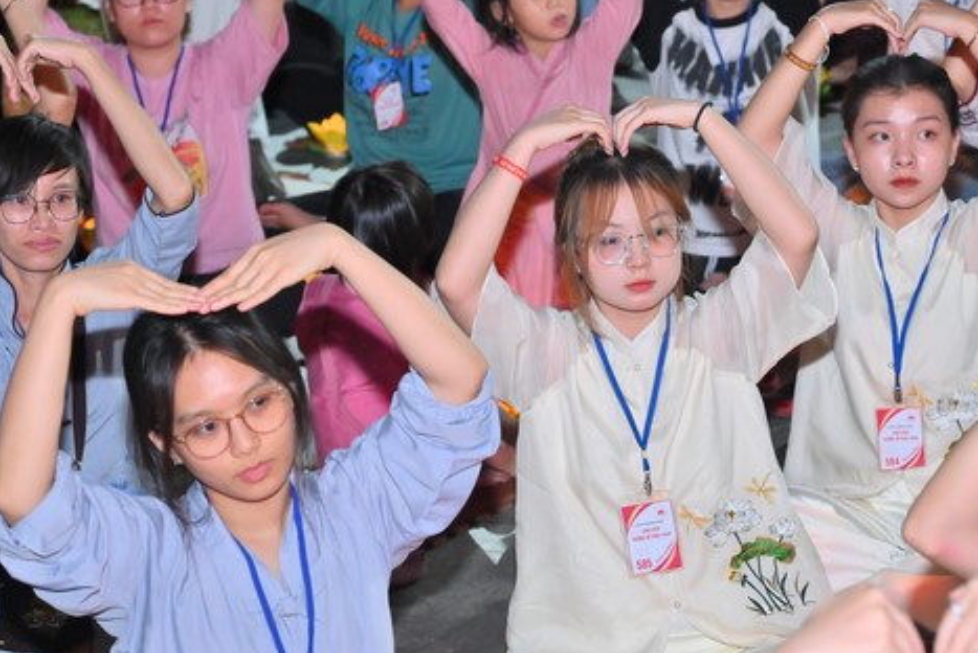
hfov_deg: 15.5
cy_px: 379
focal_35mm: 132
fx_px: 3588
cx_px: 645
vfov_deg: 10.4
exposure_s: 1/50
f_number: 5.6
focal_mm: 95
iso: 3200
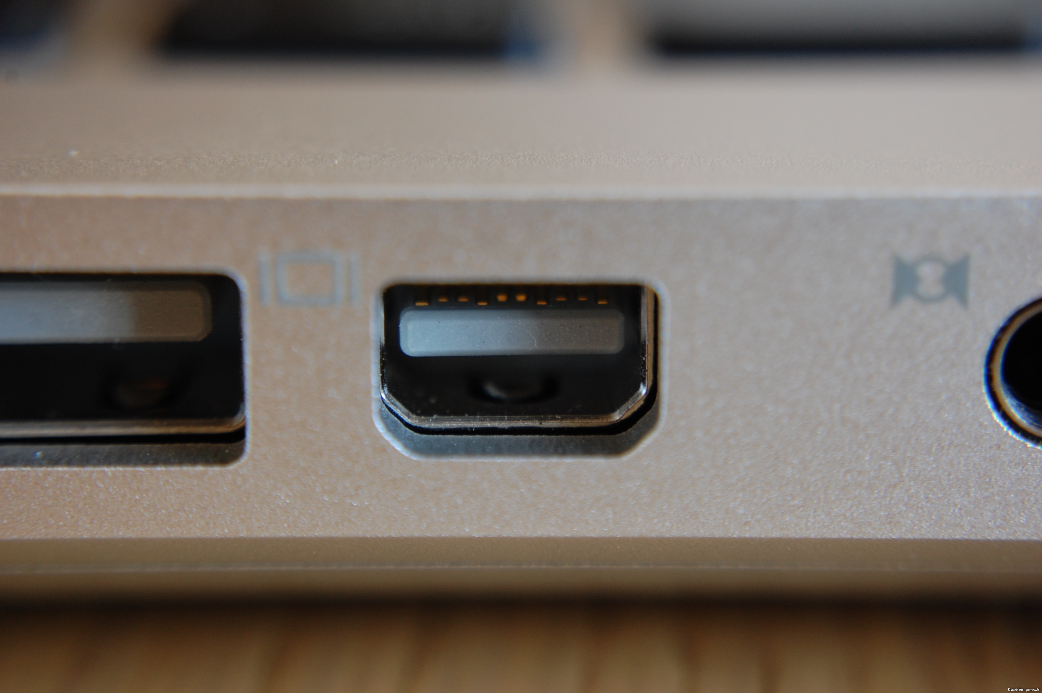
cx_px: 521
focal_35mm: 82
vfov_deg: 16.5
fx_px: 2385
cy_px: 346
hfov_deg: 24.6
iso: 400
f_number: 5.6
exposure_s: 1/40
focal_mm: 55
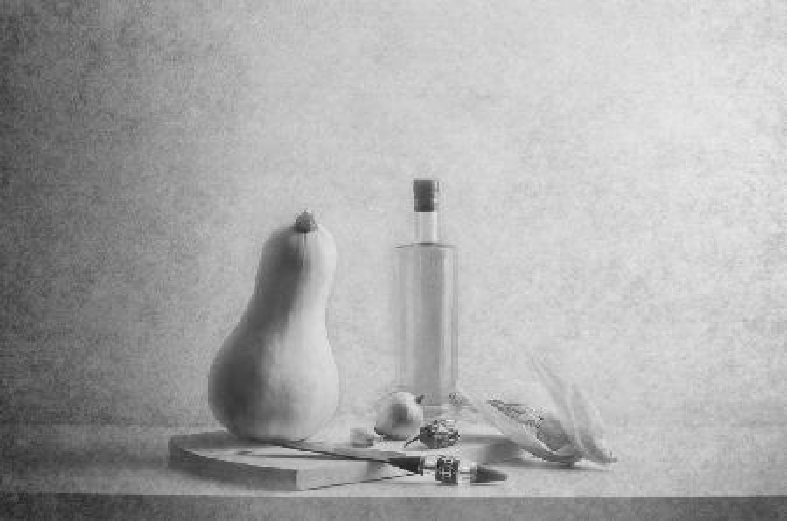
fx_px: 1636
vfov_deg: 18.1
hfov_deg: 27.0
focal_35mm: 75
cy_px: 260
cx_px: 394
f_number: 11
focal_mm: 50
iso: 100
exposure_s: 1
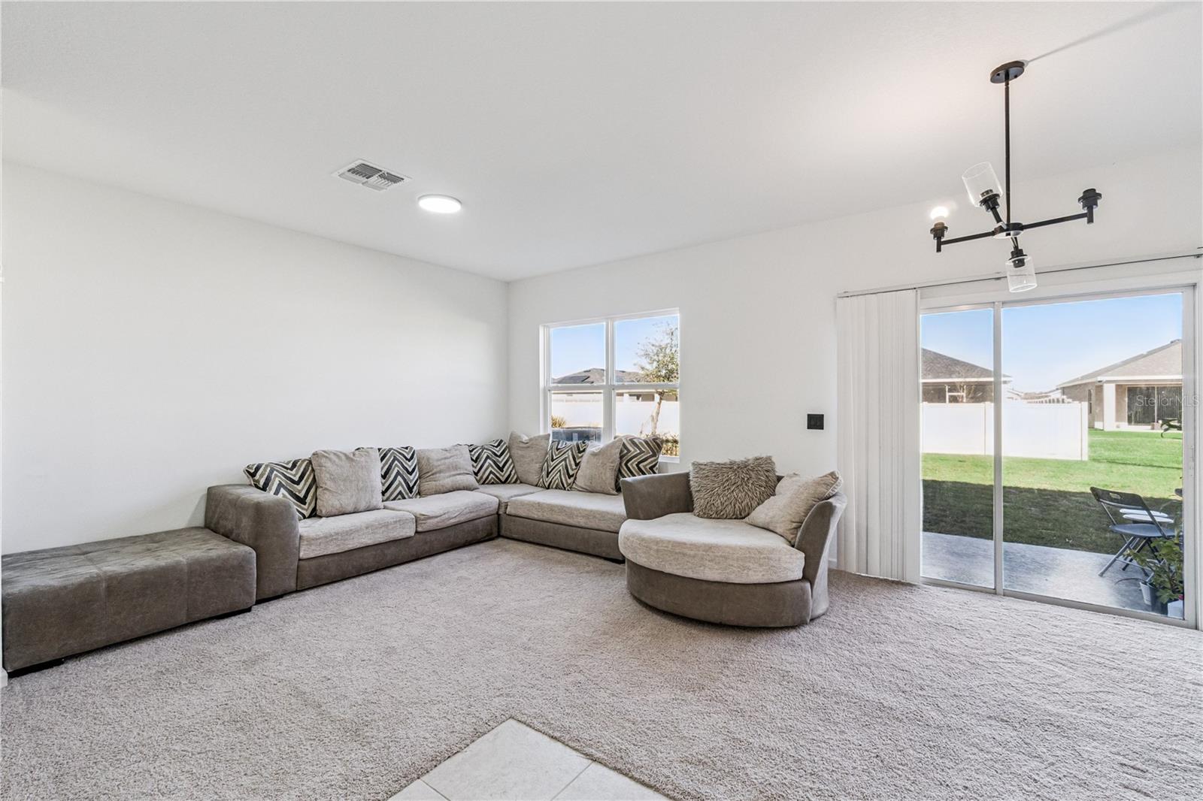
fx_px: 501
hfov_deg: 100.4
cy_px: 400
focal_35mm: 15
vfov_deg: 77.3
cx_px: 602
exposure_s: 1/125
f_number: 9.5
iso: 1600
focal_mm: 10
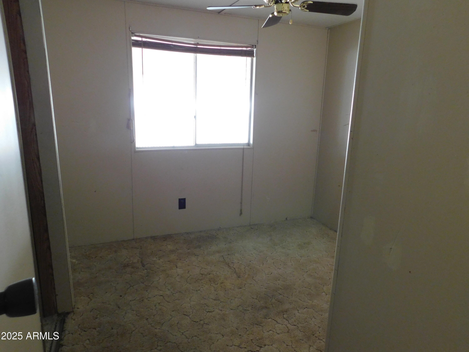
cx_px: 234
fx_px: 312
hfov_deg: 73.9
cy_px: 176
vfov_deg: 58.9
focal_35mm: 23
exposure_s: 1/30
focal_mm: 4
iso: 360
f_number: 3
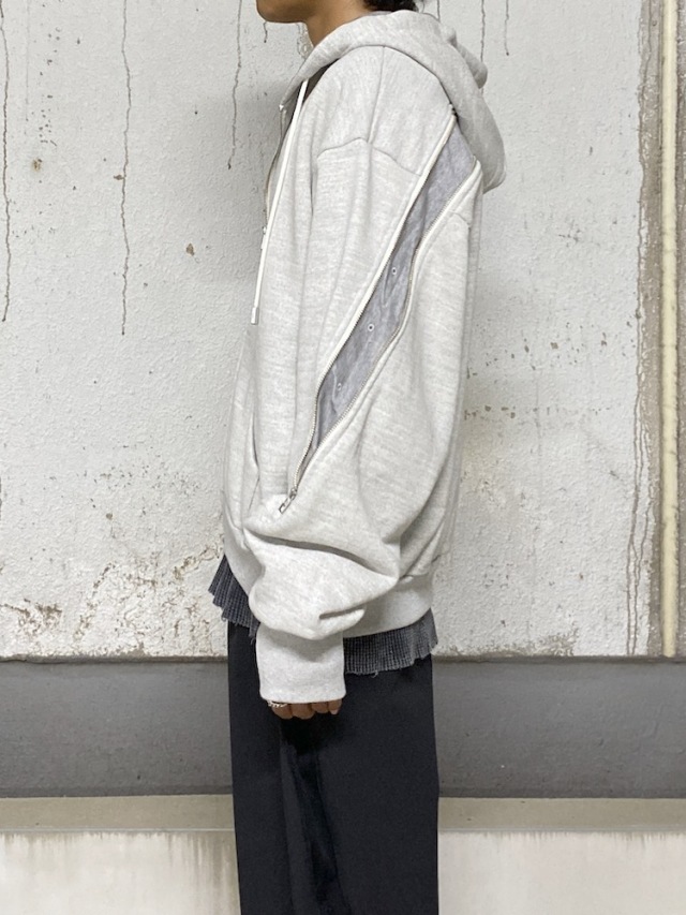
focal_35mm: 26
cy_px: 458
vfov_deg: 67.3
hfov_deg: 53.1
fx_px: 687
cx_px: 343
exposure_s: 1/33
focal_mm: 4.25
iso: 500
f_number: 1.8
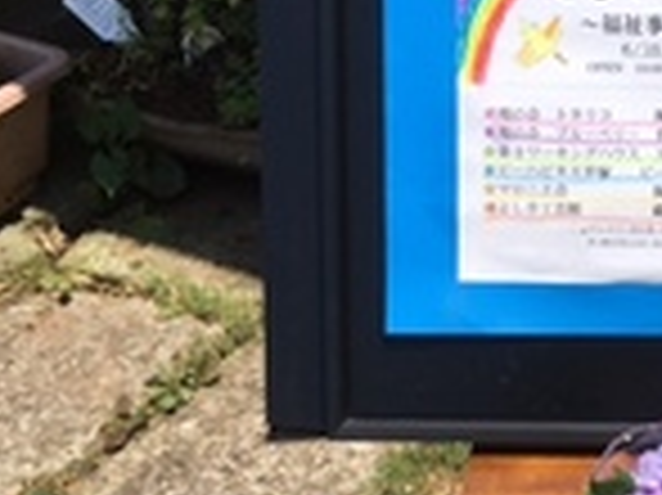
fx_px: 1510
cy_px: 230
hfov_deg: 23.6
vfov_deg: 18.6
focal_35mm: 79
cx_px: 676
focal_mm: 4.15
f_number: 2.2
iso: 25
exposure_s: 1/1832
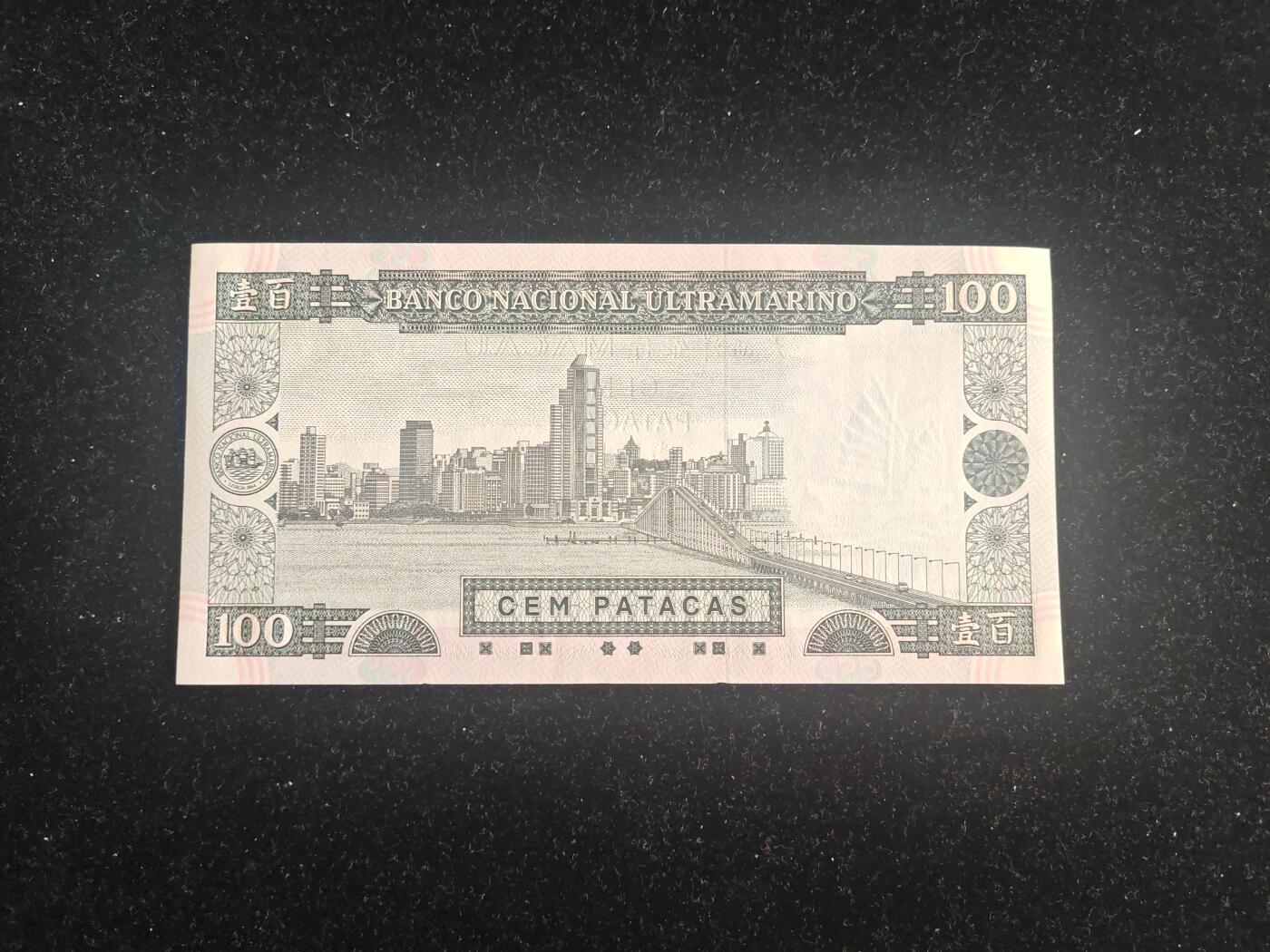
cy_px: 476
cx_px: 635
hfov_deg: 69.4
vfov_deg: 54.9
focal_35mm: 25
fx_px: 917
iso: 400
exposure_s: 1/100
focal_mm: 5.3
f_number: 1.9
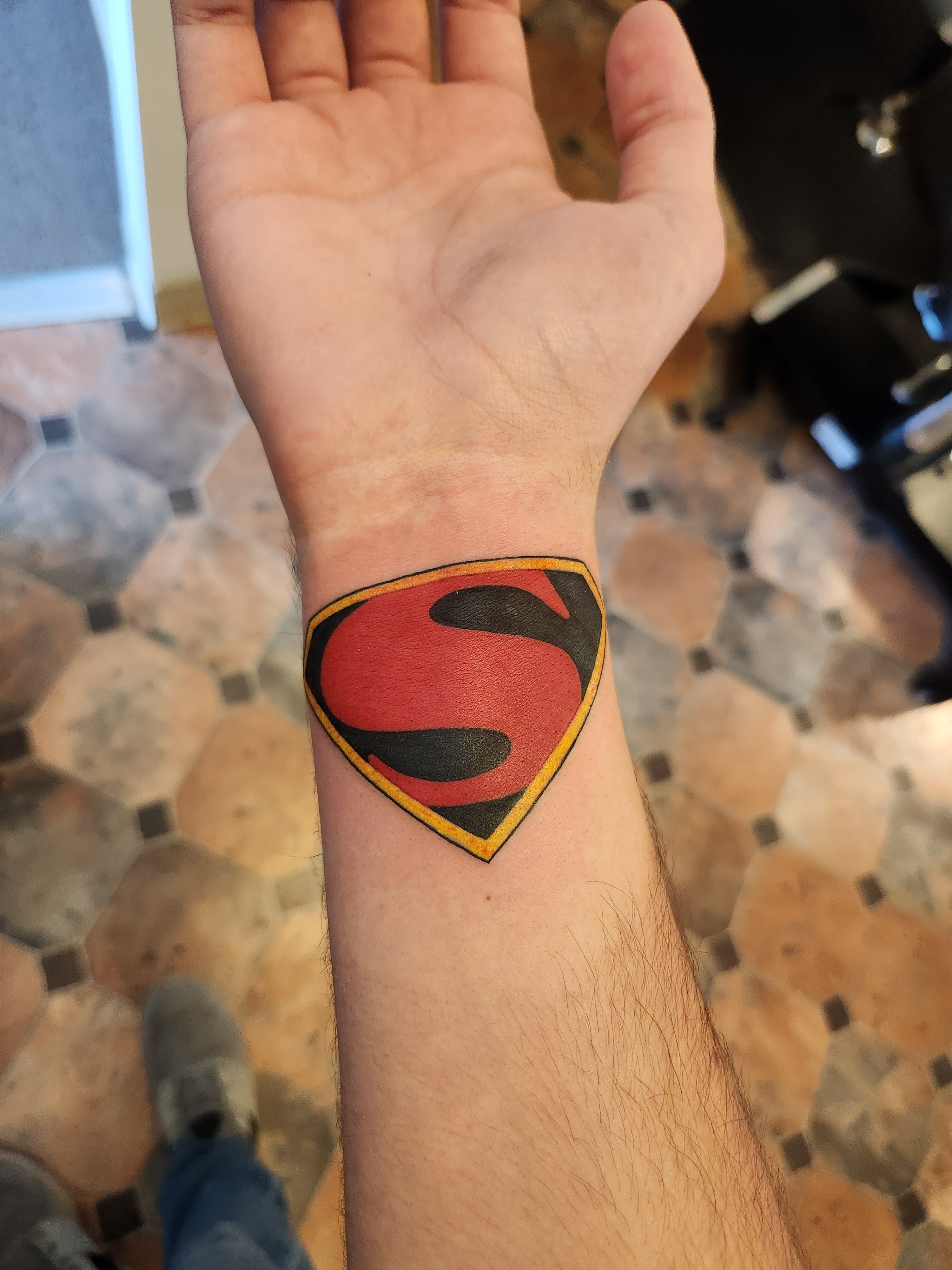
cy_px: 635
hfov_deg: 58.9
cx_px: 476
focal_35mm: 23
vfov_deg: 73.9
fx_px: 843
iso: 320
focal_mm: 5.4
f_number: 1.8
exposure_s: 1/120
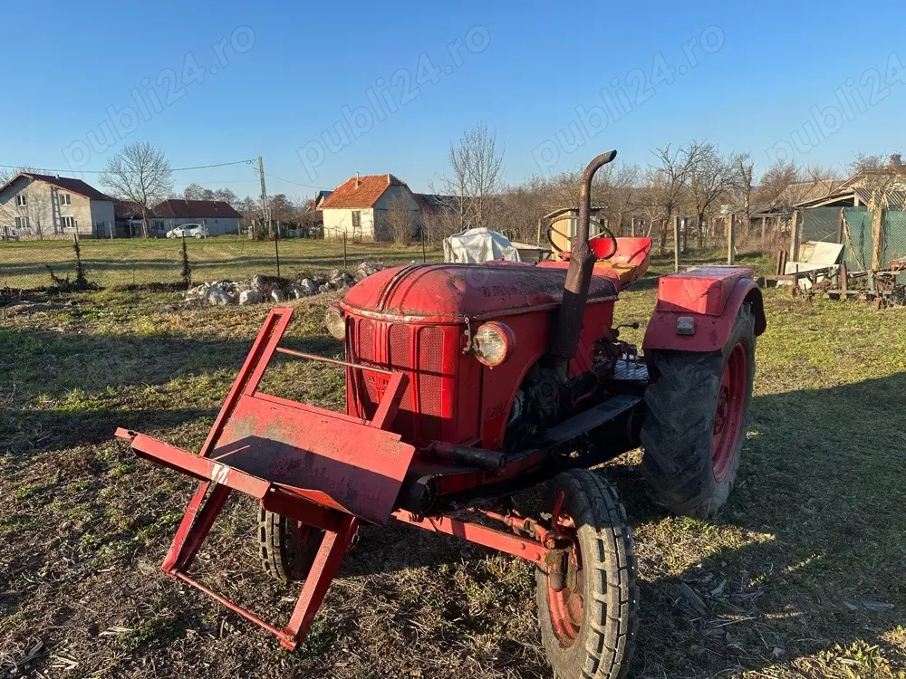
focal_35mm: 24
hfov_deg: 71.6
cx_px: 453
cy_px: 340
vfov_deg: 56.8
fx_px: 628
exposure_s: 1/1721
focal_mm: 6.86
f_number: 1.78
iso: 80
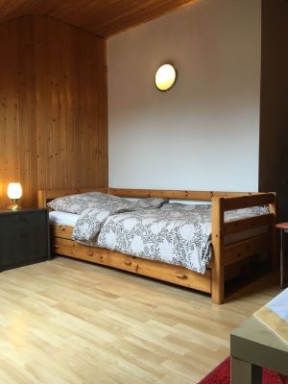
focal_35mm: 29
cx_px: 144
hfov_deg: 48.2
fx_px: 322
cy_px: 192
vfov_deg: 61.7
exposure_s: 1/33
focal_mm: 4.15
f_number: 2.2
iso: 50
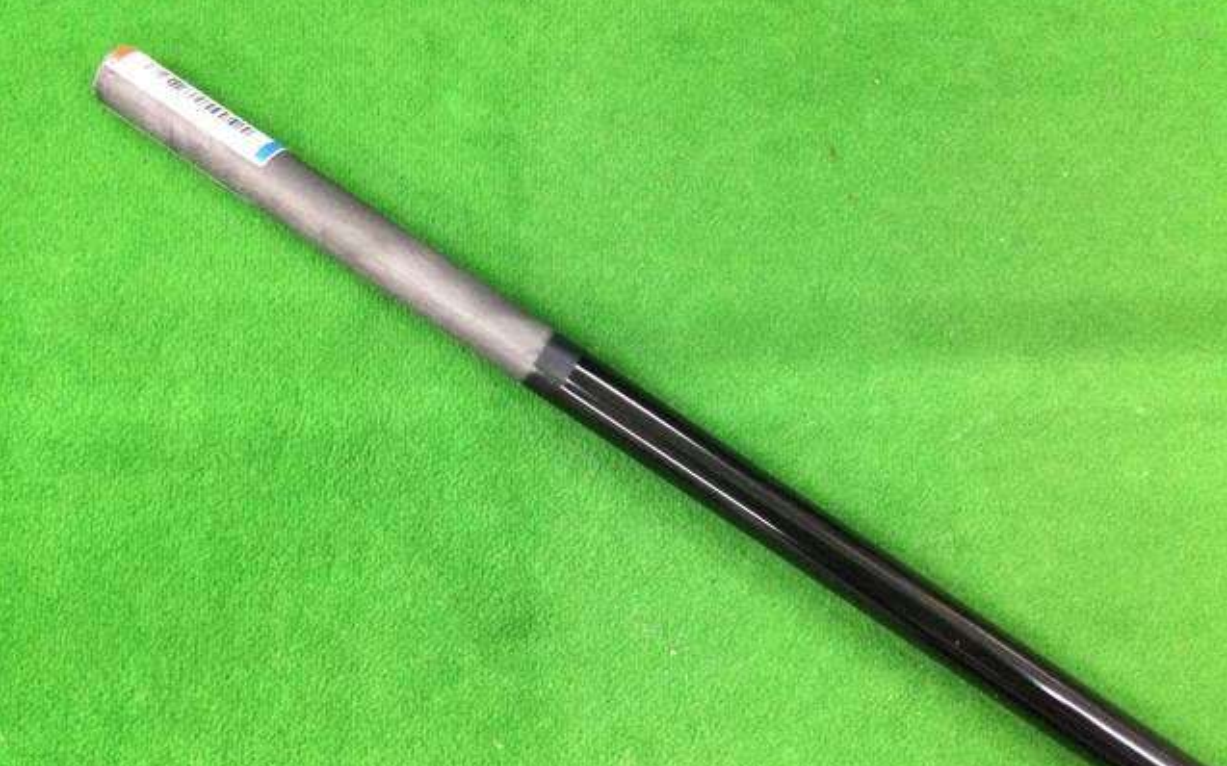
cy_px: 408
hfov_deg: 58.1
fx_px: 1103
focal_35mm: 33
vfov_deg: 38.3
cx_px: 613
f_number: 2.4
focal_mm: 3.3
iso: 200
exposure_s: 1/30
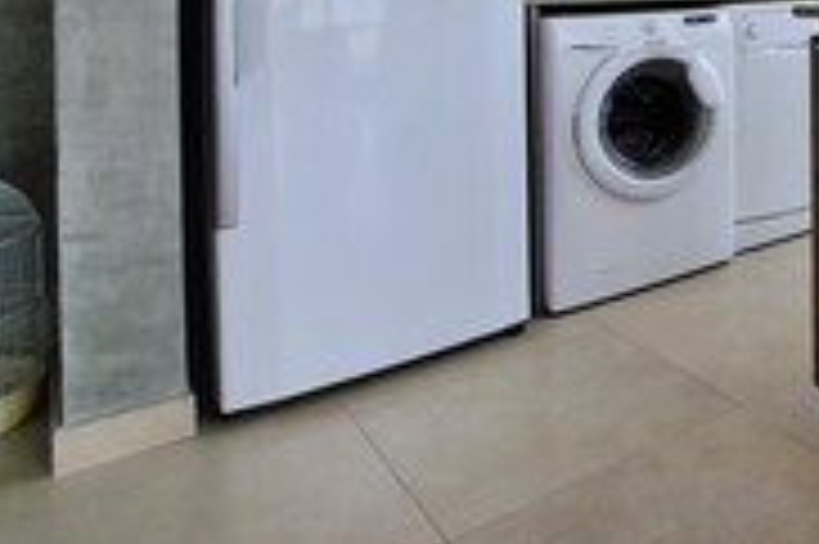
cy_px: 7
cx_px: 880
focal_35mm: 34
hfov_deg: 44.2
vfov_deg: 35.3
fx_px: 773
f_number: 2.2
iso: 50
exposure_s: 1/100
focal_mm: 1.74
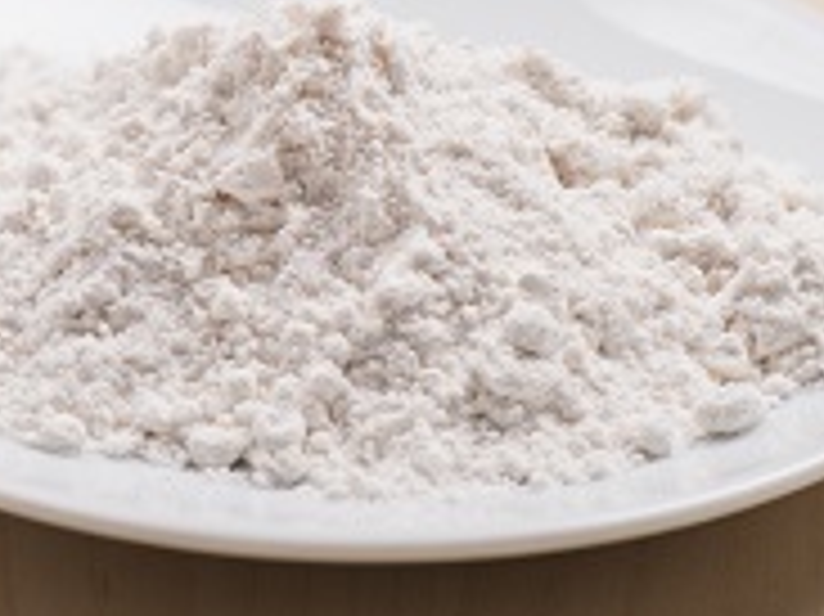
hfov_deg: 9.0
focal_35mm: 221
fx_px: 5257
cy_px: 162
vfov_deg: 6.7
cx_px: 311
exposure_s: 1/200
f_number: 8
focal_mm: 105
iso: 200
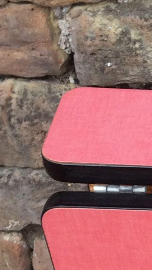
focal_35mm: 137
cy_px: 325
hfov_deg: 7.9
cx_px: 415
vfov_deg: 15.1
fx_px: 983
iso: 40
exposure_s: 1/50
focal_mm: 4.15
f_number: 2.2
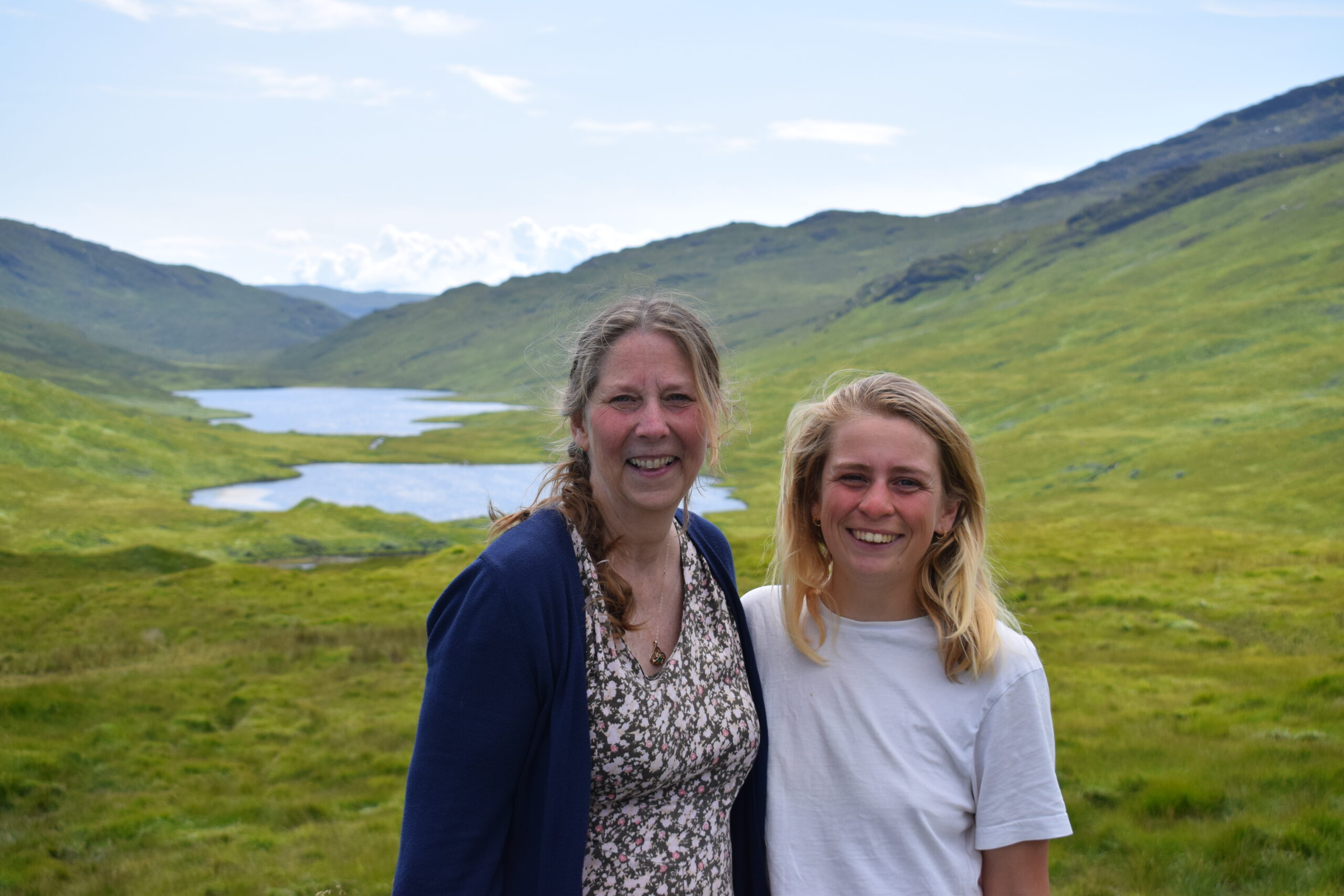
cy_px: 448
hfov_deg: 37.8
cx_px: 672
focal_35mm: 52
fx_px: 1960
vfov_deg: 25.8
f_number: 6.3
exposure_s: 1/1600
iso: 400
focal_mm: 35
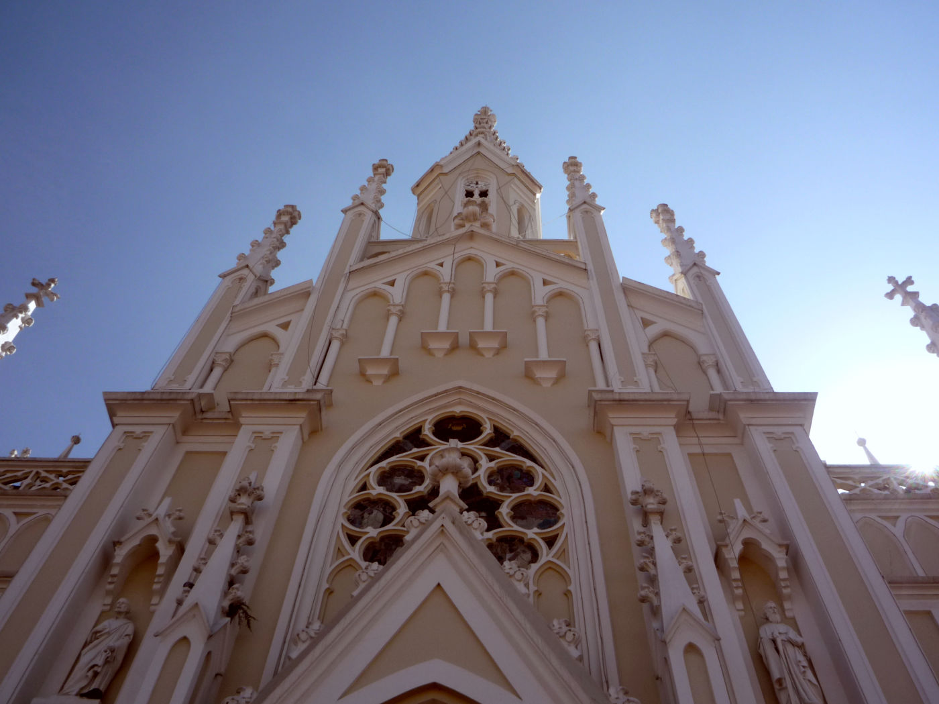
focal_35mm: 30
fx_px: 814
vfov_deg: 46.8
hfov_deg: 60.0
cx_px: 470
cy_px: 352
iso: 100
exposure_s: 1/400
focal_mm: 5.2
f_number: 5
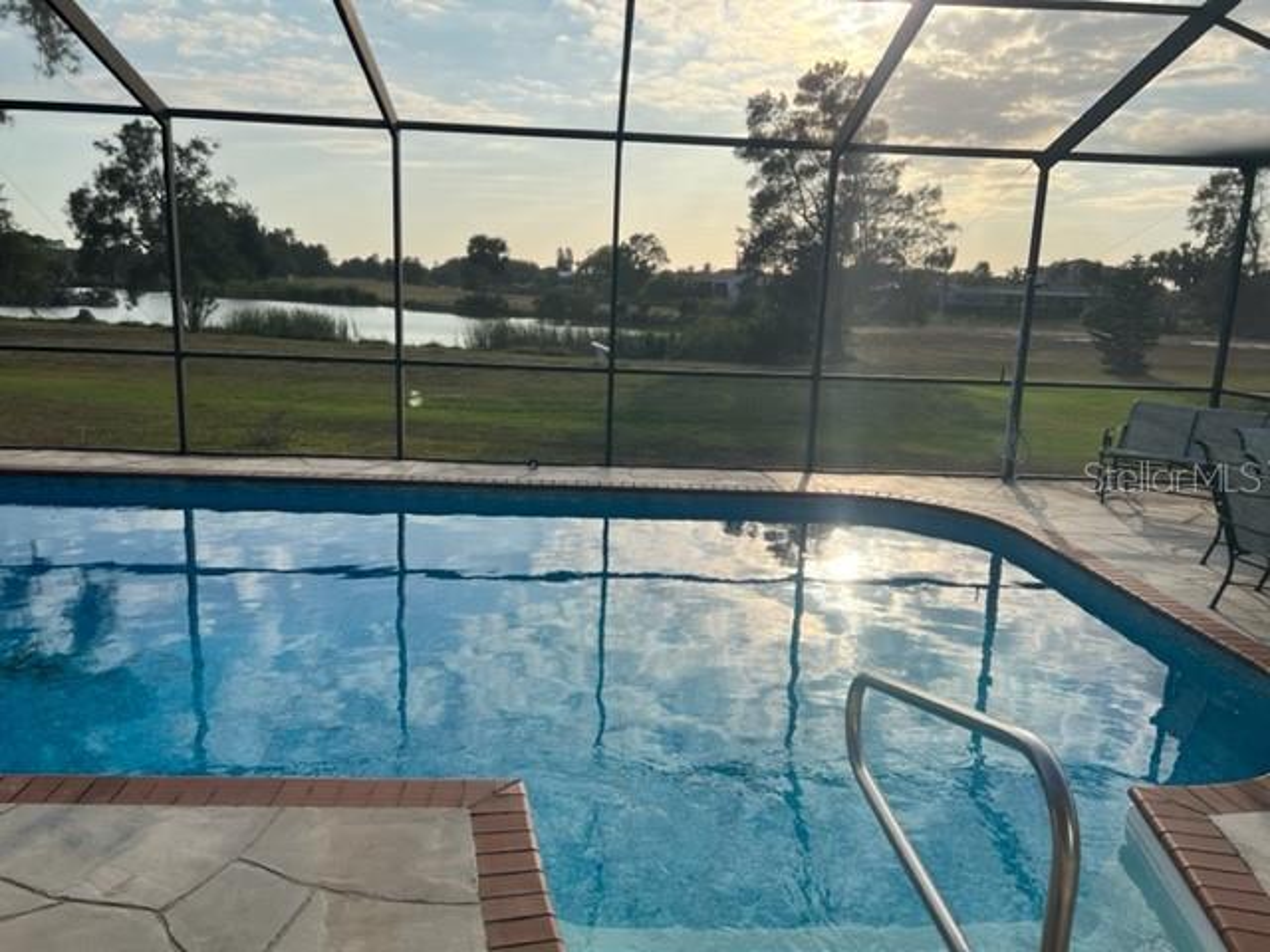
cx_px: 635
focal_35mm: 26
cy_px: 476
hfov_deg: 67.3
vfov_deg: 53.1
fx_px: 954
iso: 50
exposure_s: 1/4115
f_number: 1.5
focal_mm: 5.7
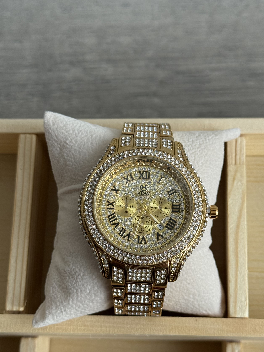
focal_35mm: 58
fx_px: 590
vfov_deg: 33.2
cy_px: 205
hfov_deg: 25.2
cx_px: 144
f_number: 1.78
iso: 64
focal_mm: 6.76
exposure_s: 1/681
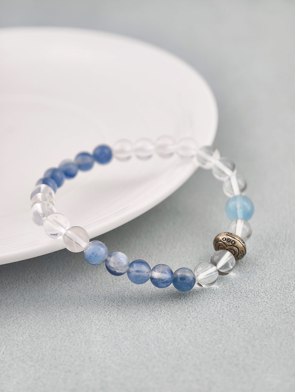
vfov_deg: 23.0
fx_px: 964
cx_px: 148
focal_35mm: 85
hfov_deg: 17.4
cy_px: 196
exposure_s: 1/160
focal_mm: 22.48
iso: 125
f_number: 2.67
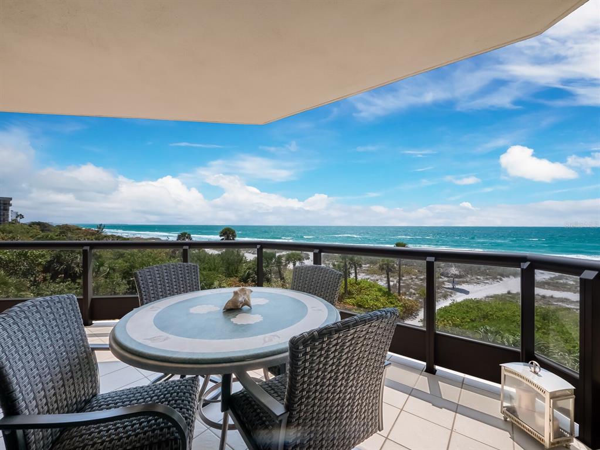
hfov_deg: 102.0
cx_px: 300
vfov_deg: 85.7
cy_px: 225
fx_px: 243
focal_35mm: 14
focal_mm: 7
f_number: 11
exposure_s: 1/160
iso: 400
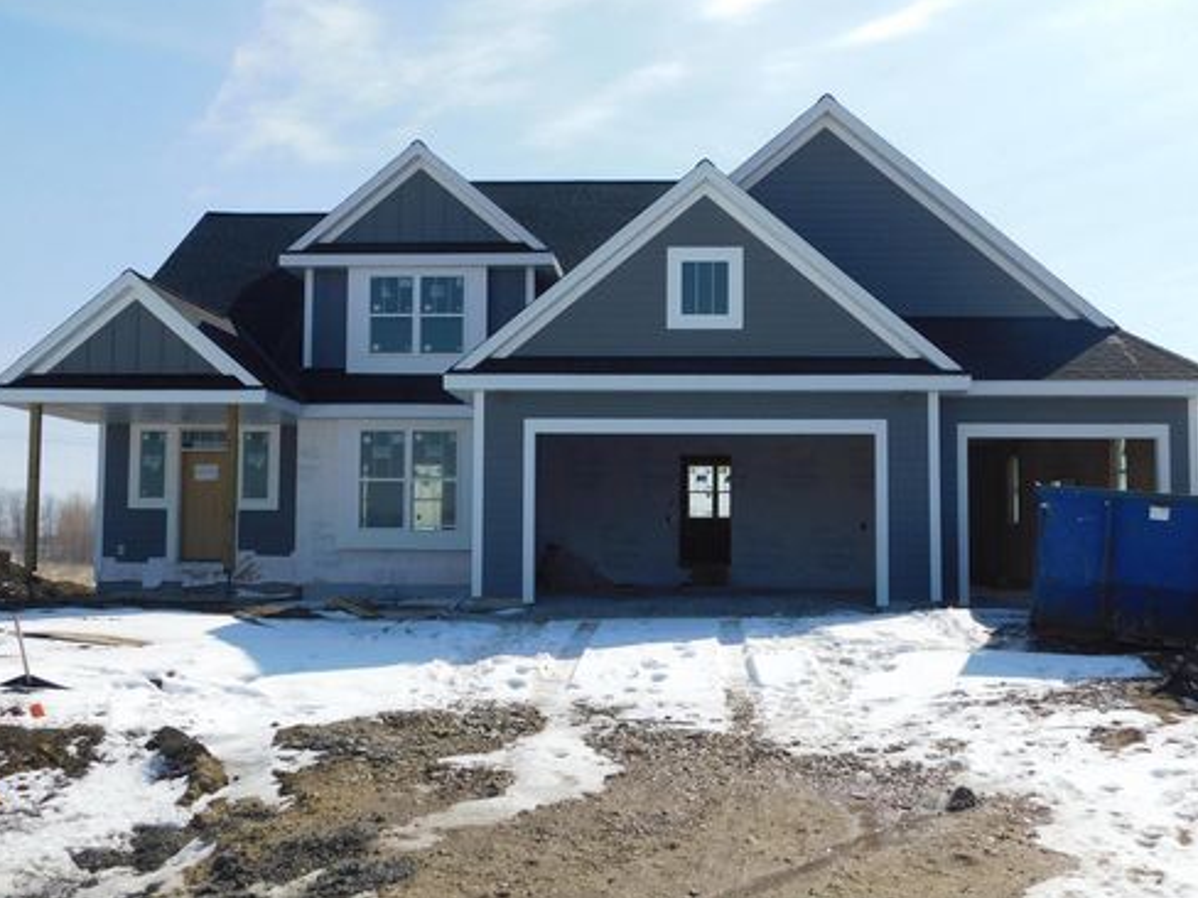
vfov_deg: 35.1
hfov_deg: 45.8
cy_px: 448
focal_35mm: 41
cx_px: 599
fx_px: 1419
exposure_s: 1/500
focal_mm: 7.1
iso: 125
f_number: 7.2
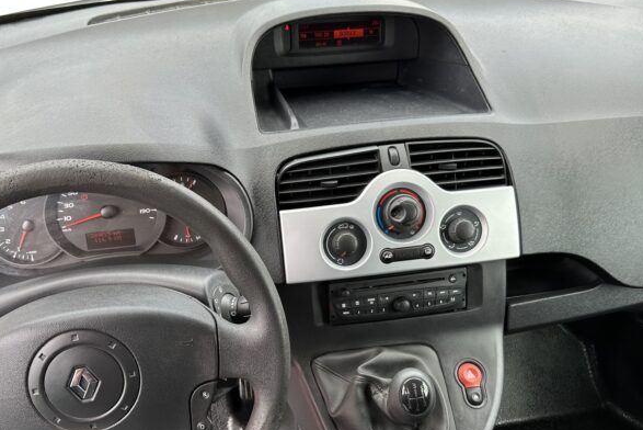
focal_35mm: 34
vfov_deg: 38.5
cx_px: 280
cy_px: 282
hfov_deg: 55.6
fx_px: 608
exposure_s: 1/253
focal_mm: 6.86
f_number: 1.78
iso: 80
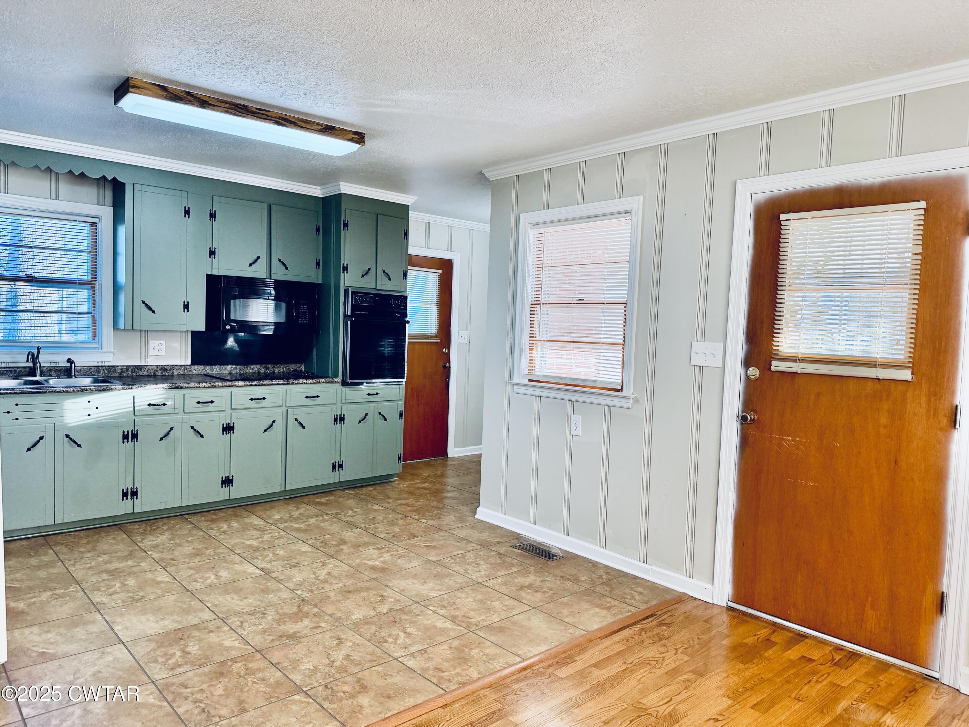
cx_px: 484
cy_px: 364
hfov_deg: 71.6
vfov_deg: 56.8
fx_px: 672
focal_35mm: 24
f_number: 1.78
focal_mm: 6.76
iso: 200
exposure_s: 1/120
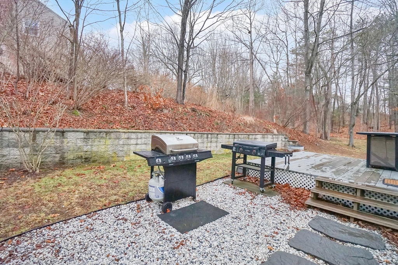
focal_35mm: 16
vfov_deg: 73.8
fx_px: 177
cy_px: 132
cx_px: 199
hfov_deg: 96.7
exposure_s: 1/160
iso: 2500
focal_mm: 16
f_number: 4
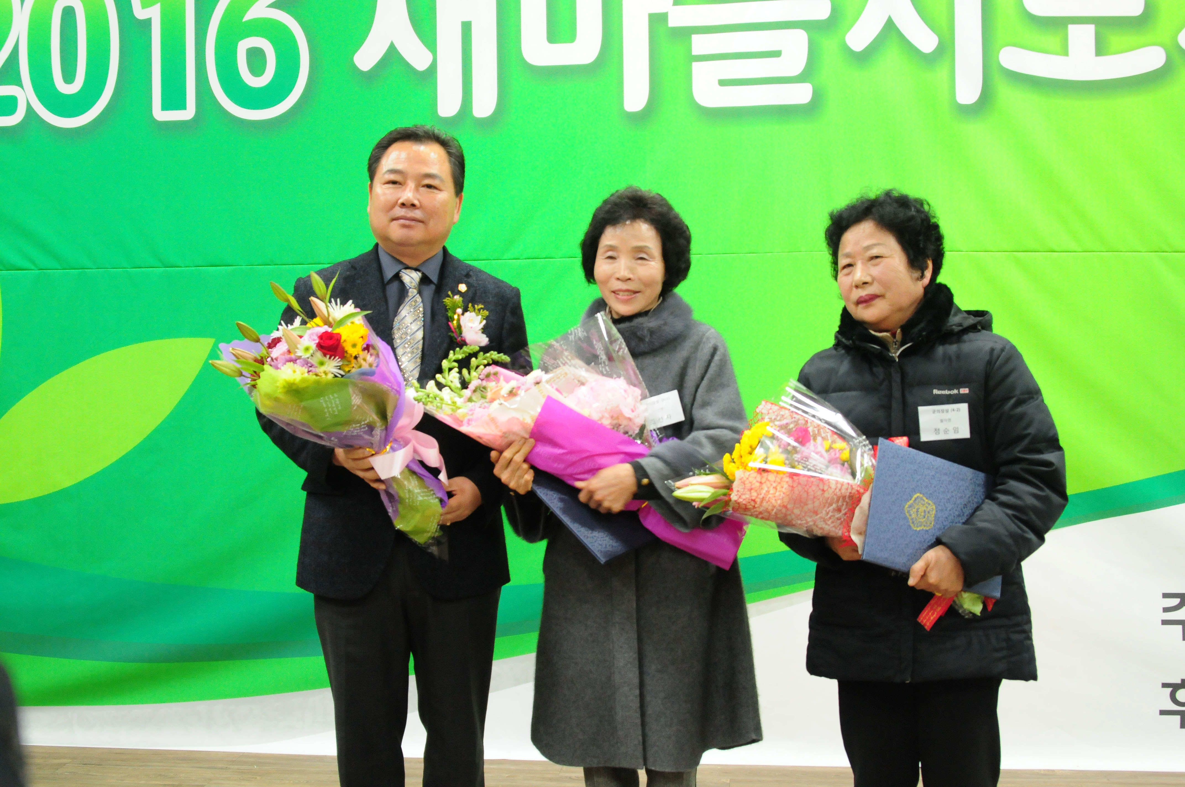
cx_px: 592
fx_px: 1578
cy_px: 394
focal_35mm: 48
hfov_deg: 41.2
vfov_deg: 28.0
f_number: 3.5
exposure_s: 1/60
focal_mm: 32
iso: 1600
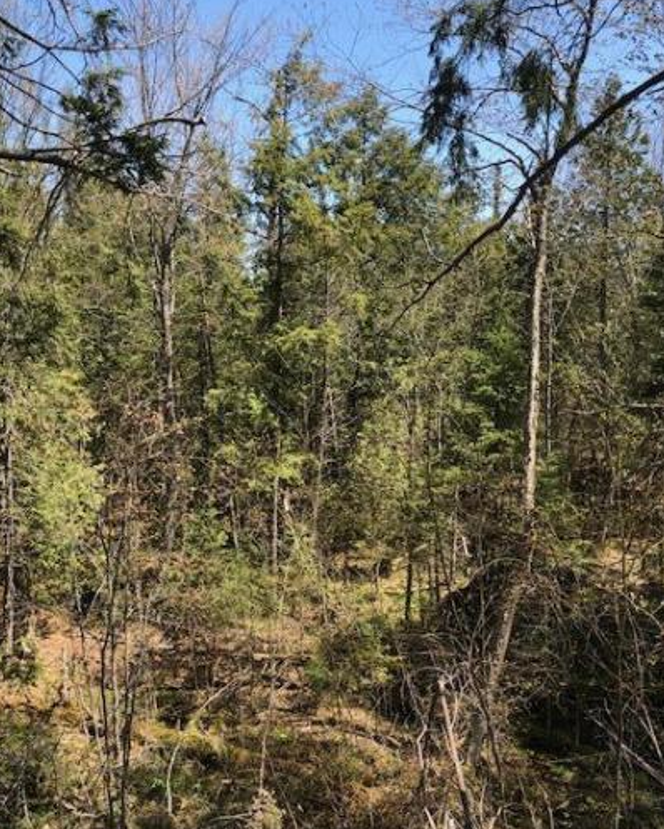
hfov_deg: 44.5
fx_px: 810
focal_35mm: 33
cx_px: 305
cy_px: 462
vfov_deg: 54.1
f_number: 1.8
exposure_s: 1/600
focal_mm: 4
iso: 20
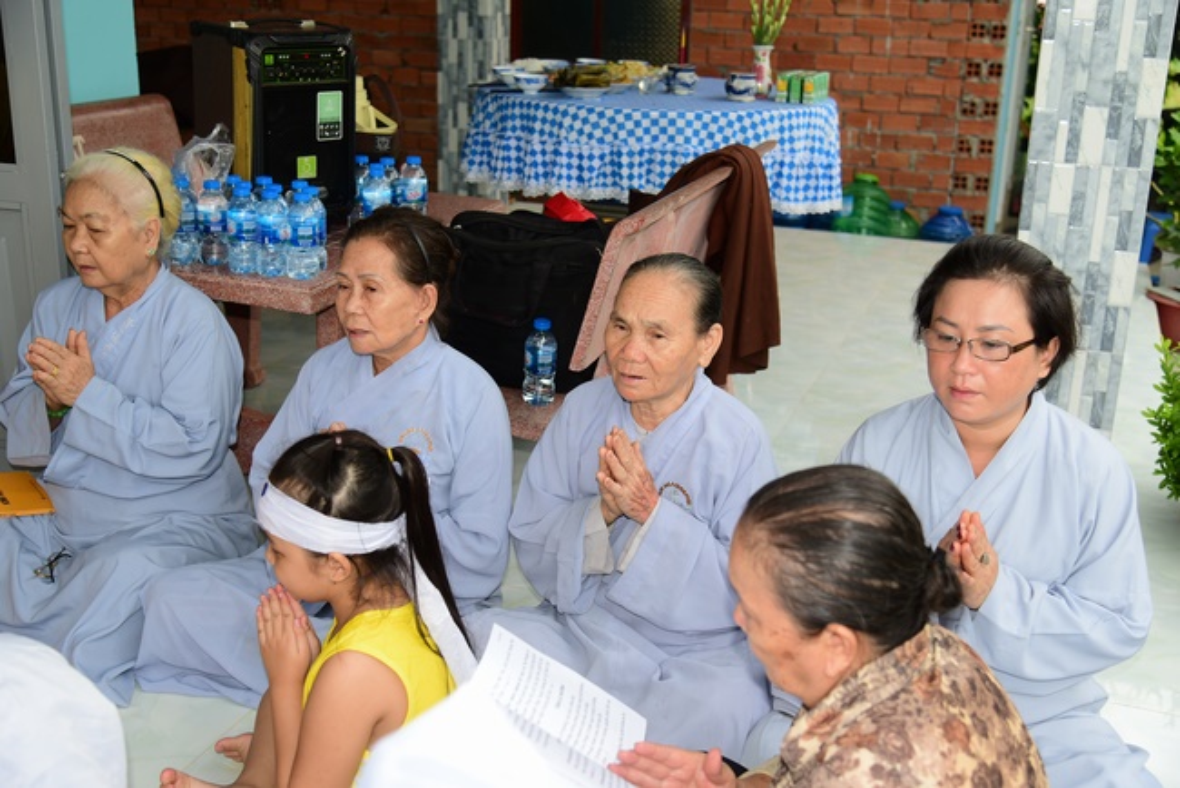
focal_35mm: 40
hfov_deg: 48.4
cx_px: 590
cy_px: 394
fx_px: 1312
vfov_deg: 33.4
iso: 320
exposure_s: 1/80
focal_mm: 40
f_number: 4
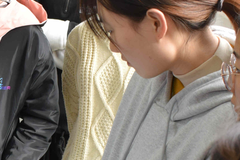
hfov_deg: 16.8
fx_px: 793
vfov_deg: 11.5
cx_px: -11
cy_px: 139
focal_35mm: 119
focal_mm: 20
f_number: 4.5
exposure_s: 1/40
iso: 400
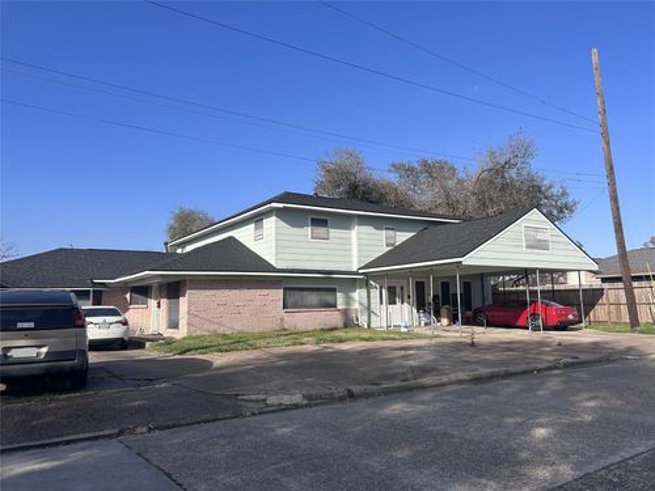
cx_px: 328
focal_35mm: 26
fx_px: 492
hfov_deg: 67.3
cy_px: 246
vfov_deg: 53.1
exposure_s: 1/4444
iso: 50
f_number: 1.5
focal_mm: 5.7
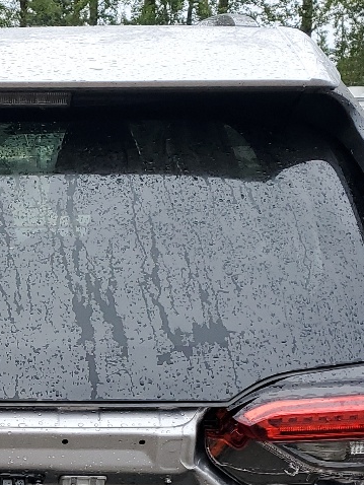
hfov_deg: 16.6
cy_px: 472
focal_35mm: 87
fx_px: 1219
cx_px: -19
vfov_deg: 21.8
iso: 50
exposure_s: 1/217
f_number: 1.5
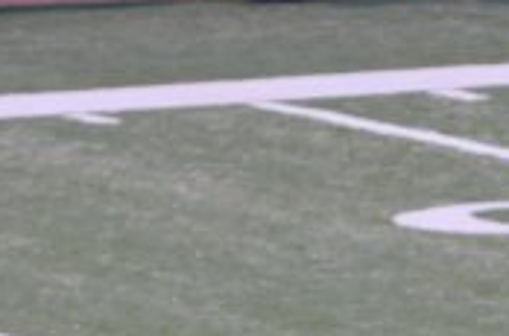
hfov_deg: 1.8
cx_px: 875
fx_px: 16554
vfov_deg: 1.2
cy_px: 703
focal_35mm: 1174
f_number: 5
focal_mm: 170
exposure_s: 1/100
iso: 800
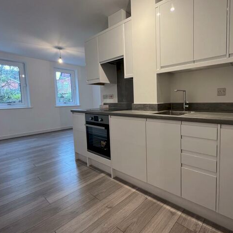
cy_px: 112
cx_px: 159
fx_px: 129
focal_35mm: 17
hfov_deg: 80.6
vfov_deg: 83.9
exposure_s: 1/100
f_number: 1.8
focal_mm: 1.57
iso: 160
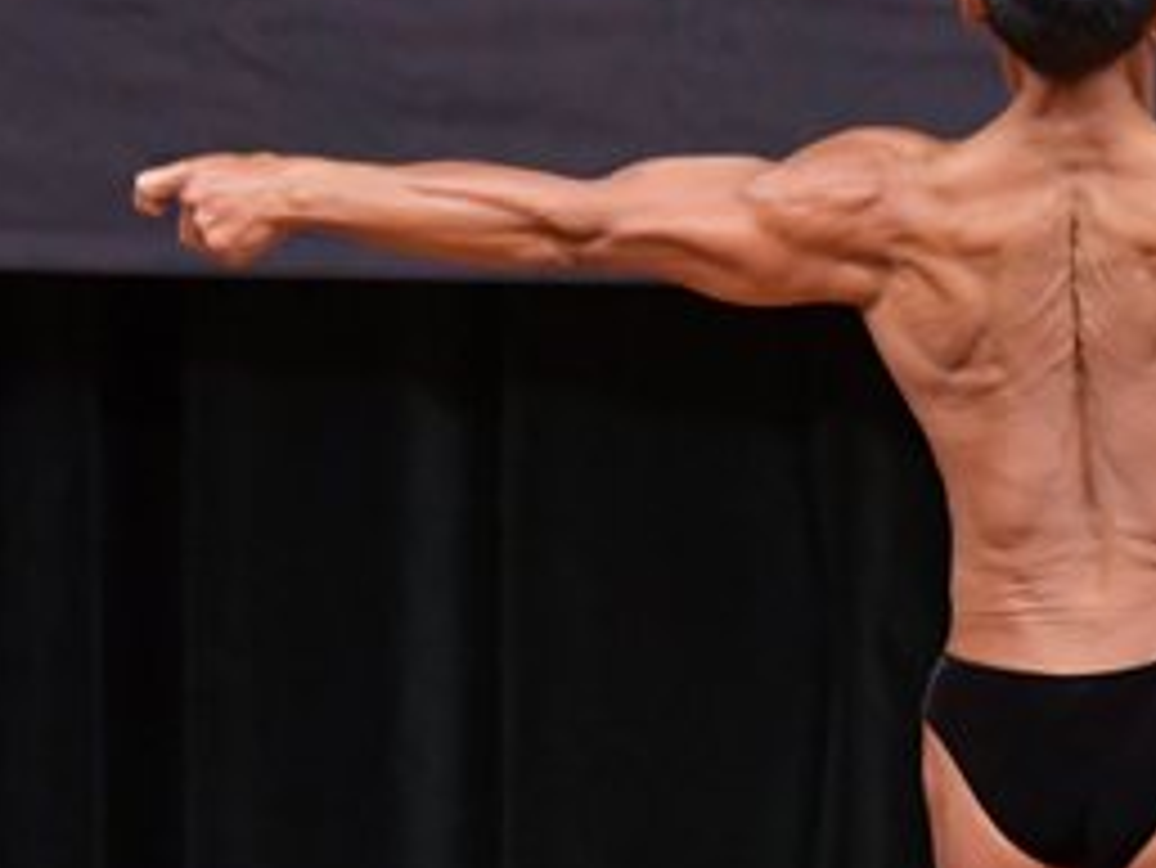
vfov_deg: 1.8
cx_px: 1203
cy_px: 657
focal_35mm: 827
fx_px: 27631
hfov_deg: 2.4
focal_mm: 190
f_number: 5.6
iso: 5000
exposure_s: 1/400
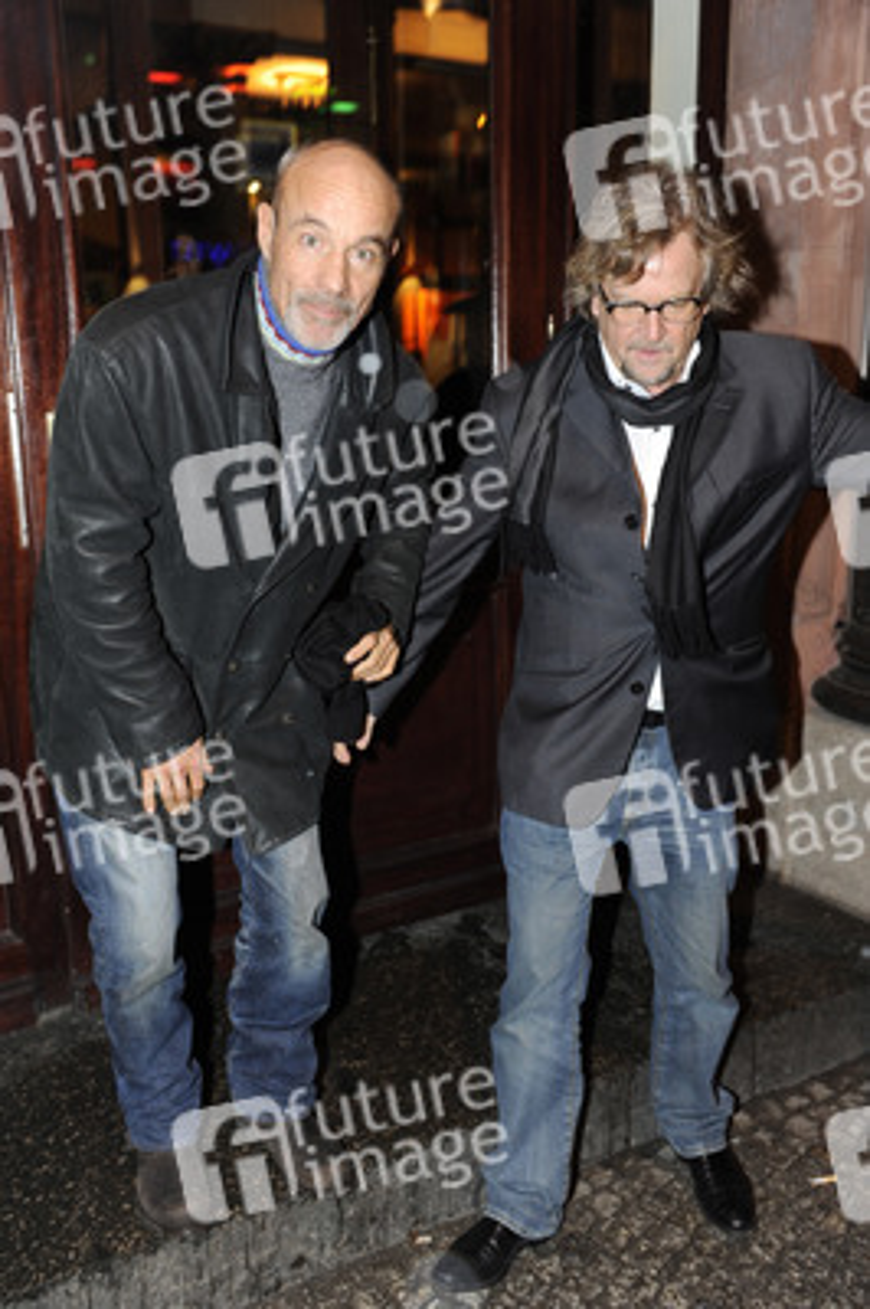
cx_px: 435
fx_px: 1271
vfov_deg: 54.5
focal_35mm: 35
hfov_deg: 37.8
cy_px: 654
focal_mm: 35
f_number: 4.5
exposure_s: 1/40
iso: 1250
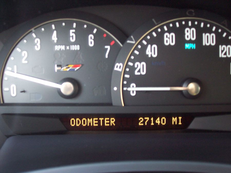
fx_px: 280
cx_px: 116
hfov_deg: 44.8
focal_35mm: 42
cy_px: 86
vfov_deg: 34.3
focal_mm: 7
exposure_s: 1/8
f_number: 3
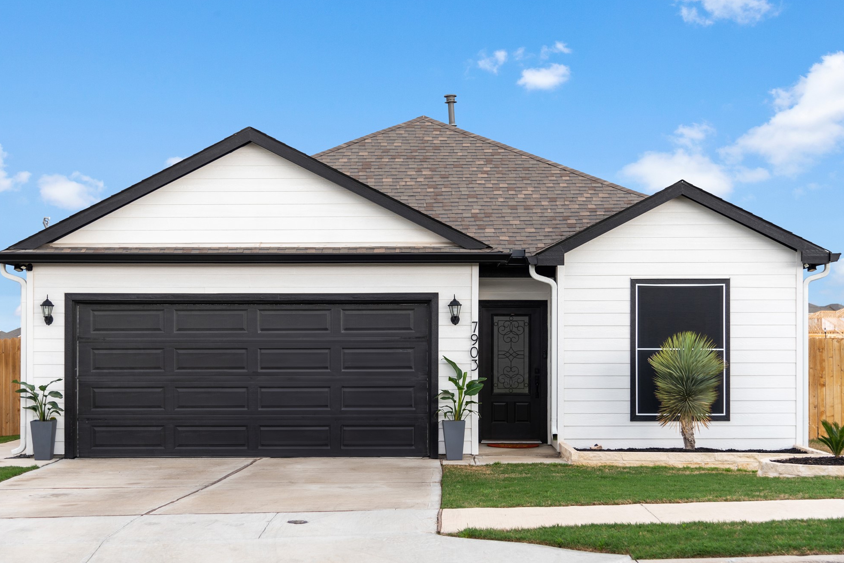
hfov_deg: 31.4
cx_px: 419
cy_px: 298
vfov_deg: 21.2
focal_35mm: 64
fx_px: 1501
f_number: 4
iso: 200
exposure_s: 1/250
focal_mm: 58
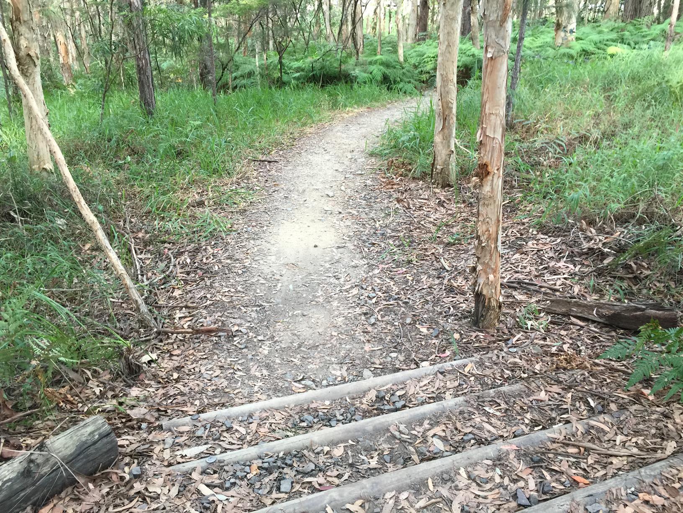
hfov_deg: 61.7
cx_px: 342
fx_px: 572
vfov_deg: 48.2
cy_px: 256
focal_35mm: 29
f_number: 2.2
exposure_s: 1/33
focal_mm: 4.15
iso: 40
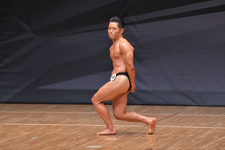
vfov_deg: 4.4
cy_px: 75
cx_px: 112
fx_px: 1968
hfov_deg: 6.5
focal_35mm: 315
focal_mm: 210
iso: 6400
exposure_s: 1/400
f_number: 5.6
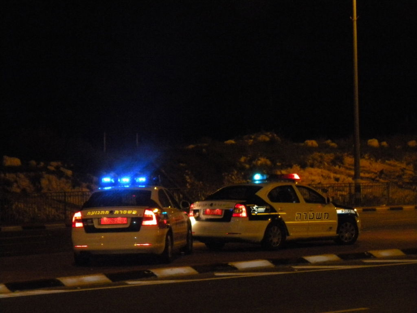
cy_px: 156
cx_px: 208
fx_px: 1265
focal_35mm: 105
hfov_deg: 18.7
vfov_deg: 14.1
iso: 800
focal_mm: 19
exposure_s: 1/30
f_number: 4.7
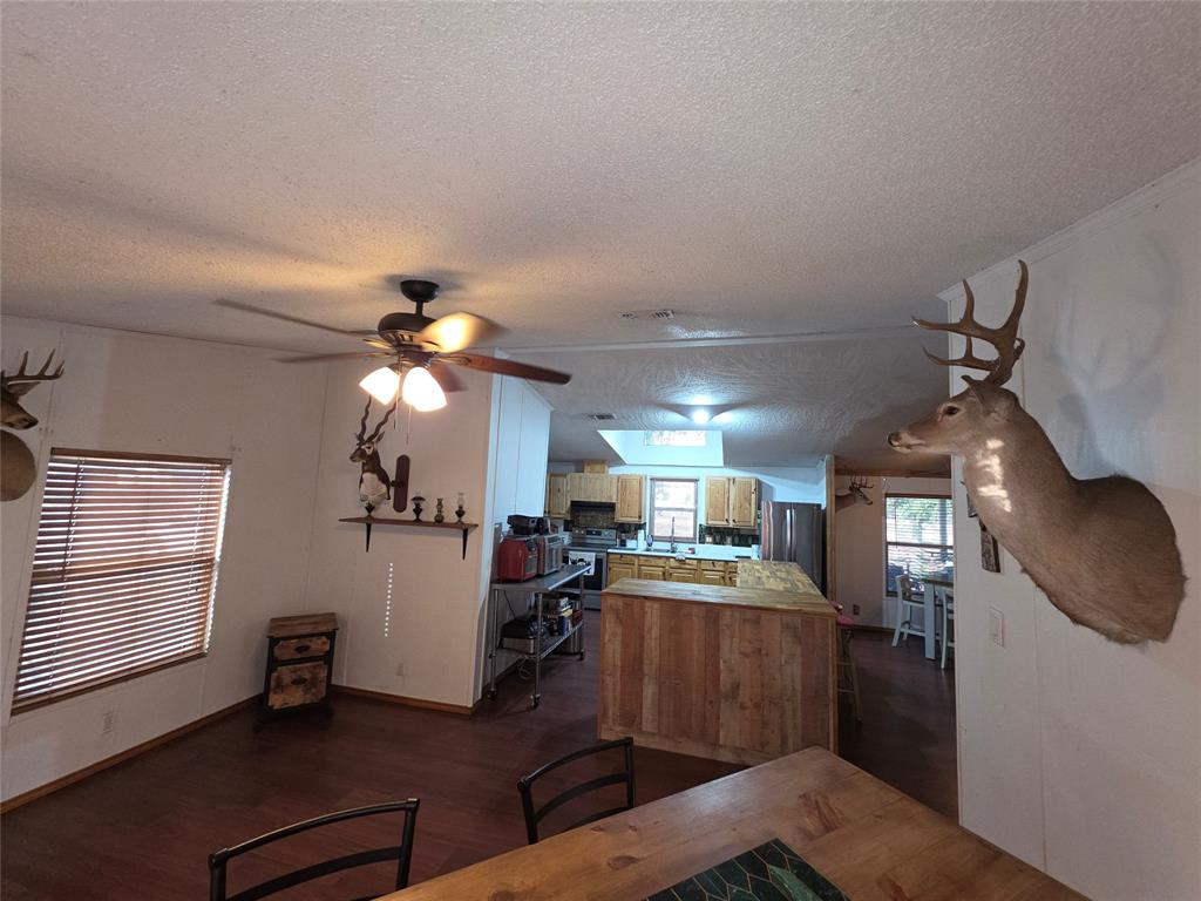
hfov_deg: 106.2
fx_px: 451
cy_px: 450
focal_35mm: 13
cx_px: 600
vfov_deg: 89.9
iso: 125
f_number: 1.9
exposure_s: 1/60
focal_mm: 2.2
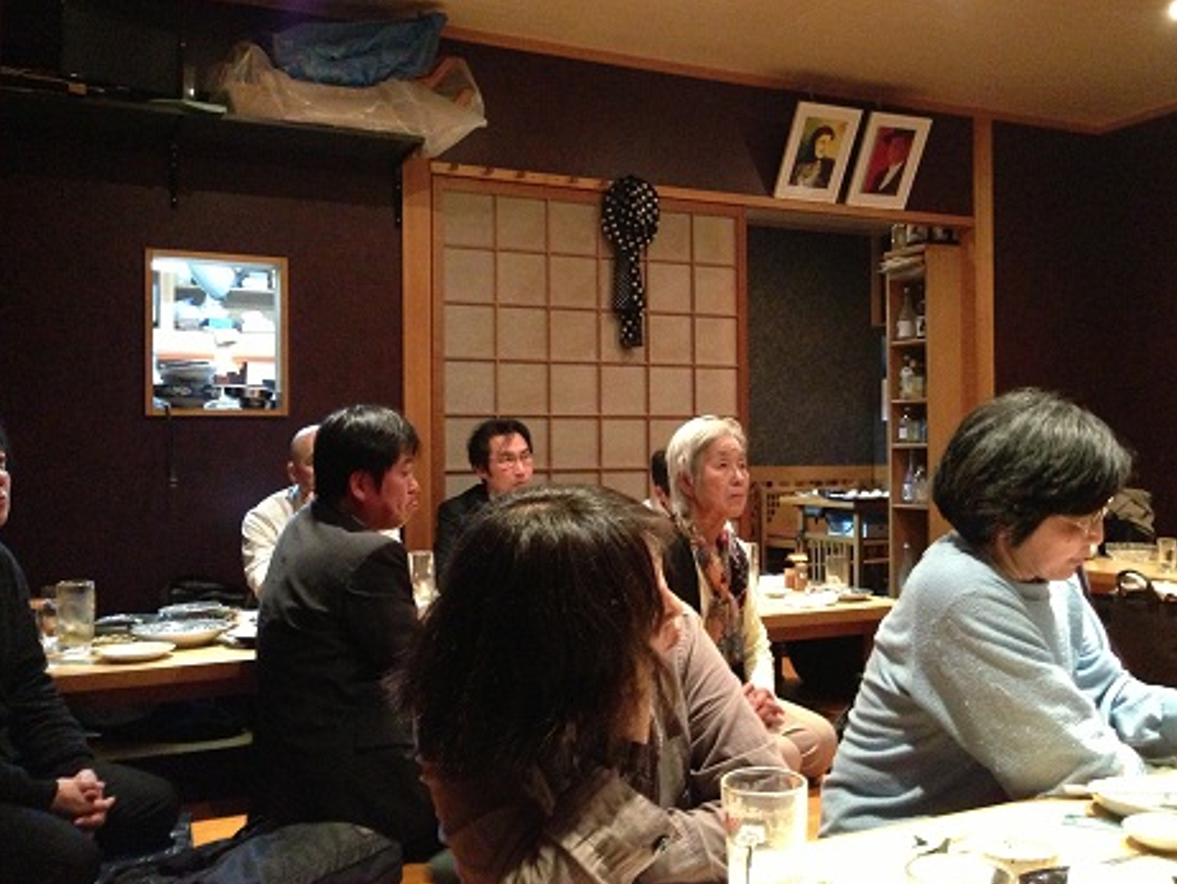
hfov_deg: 52.6
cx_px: 609
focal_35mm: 35
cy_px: 425
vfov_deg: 40.7
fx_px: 1191
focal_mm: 4.13
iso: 800
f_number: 2.4
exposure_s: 1/15
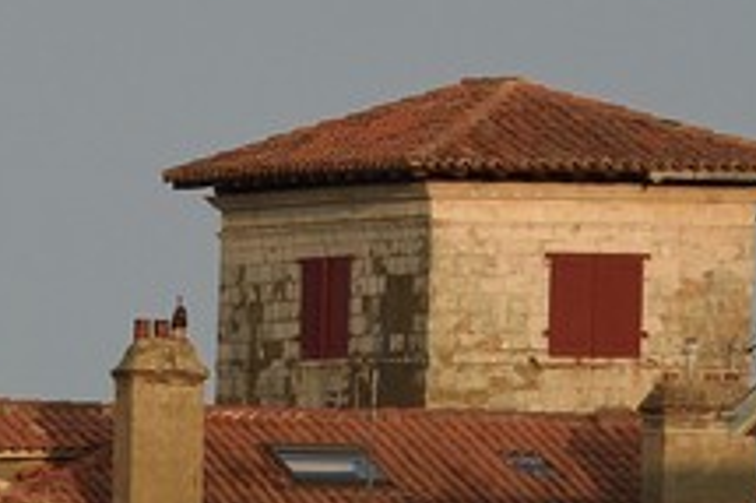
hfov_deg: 1.5
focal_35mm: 1413
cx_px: -1790
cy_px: 1252
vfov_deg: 1.0
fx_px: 29649
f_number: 10
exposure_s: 1/200
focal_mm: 190
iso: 200
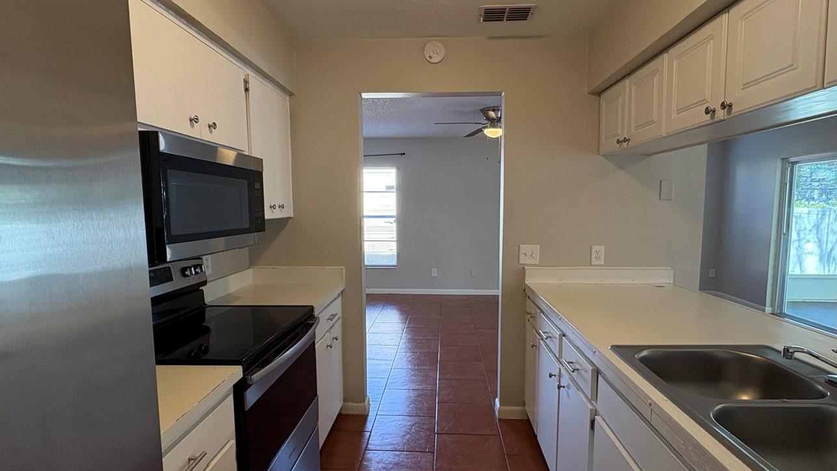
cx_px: 422
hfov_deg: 89.6
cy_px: 245
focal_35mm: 19
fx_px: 422
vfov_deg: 58.3
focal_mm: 2.22
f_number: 2.2
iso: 320
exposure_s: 1/120
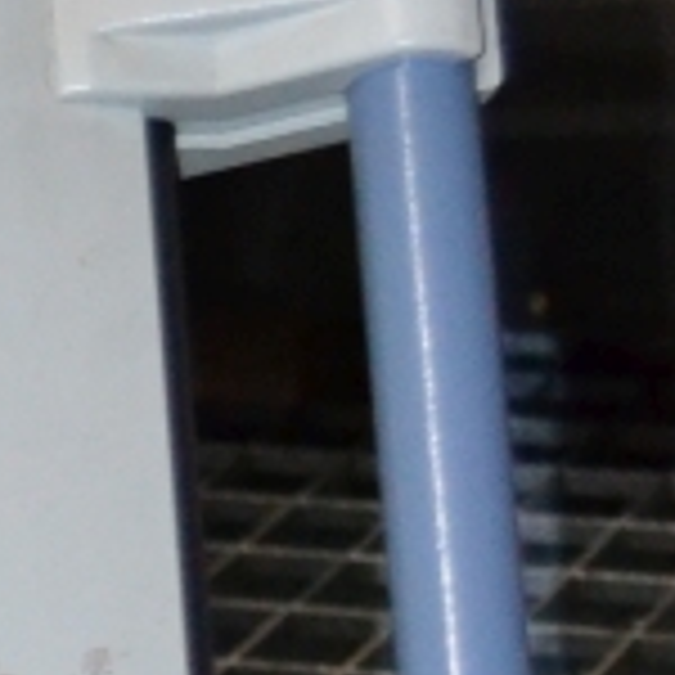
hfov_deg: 5.4
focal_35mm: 299
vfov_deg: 5.7
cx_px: -1541
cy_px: 1480
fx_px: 6596
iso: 1600
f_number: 4
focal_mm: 22
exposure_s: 1/60
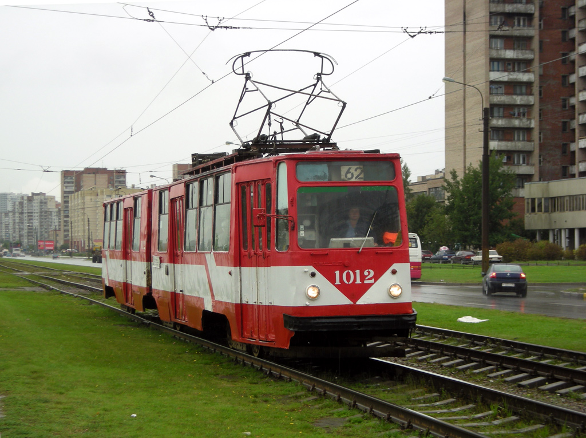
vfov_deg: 17.5
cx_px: 293
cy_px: 219
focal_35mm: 84
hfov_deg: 23.3
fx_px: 1420
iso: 50
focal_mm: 13.7
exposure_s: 1/101
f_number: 4.1
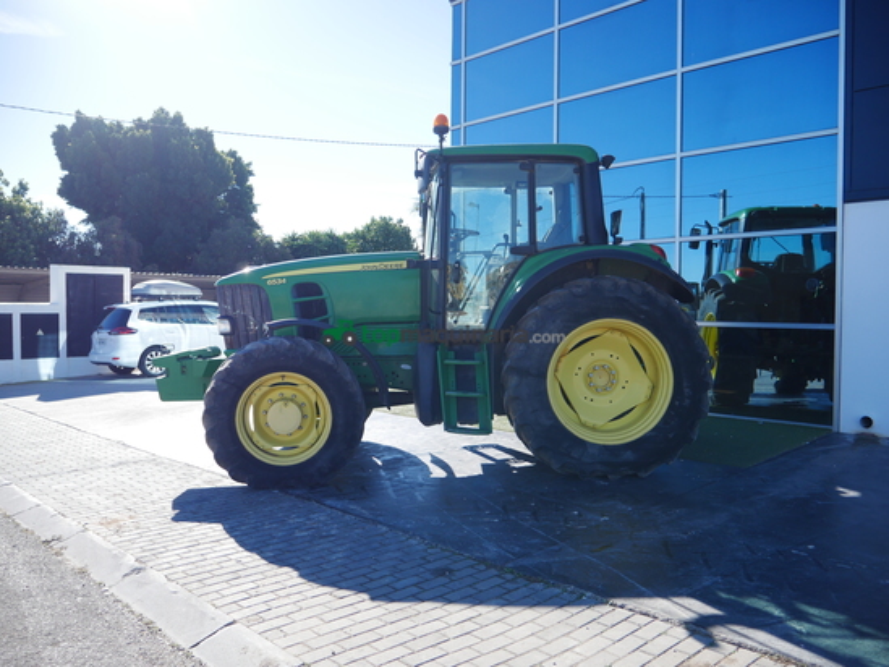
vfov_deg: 49.8
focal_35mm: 28
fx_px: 719
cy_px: 334
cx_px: 444
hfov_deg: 63.4
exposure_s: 1/800
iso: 200
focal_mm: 14
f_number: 3.5
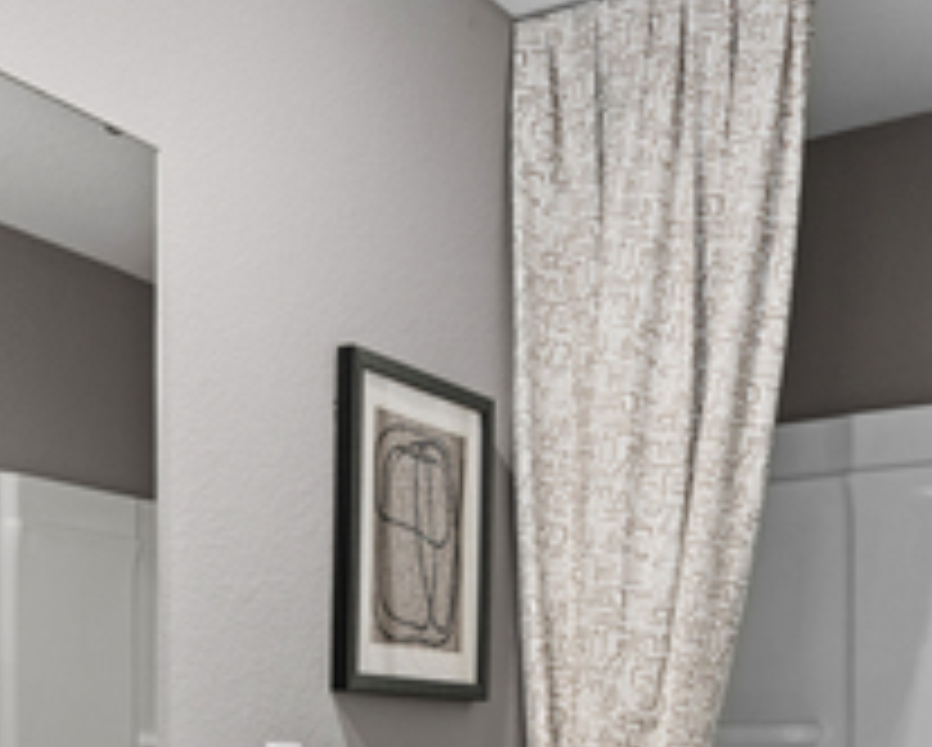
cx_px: 288
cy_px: 763
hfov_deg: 32.1
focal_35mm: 58
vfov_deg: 24.9
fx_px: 1601
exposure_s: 1/2
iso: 400
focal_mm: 20
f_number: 8
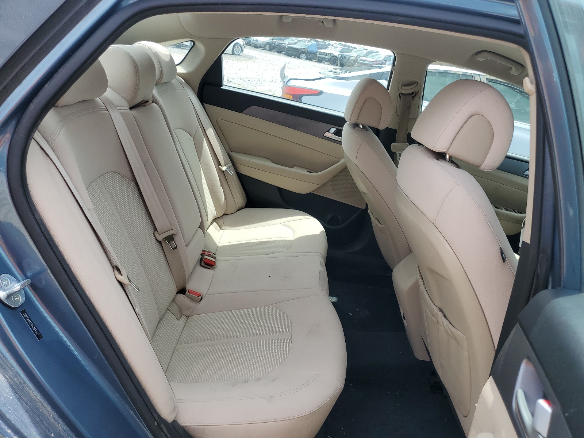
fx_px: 439
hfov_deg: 67.3
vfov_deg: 53.1
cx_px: 292
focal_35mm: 26
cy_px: 219
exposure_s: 1/1000
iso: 50
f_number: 1.5
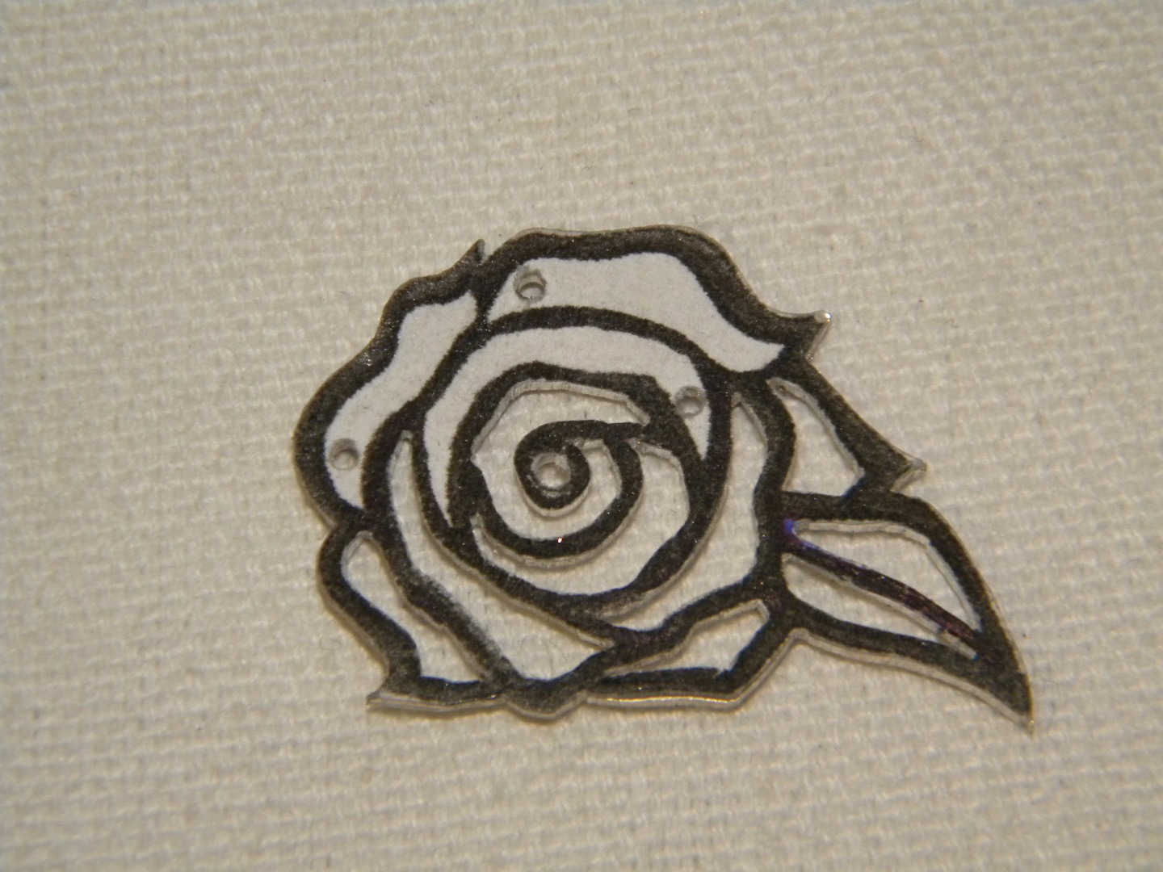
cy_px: 436
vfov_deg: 17.8
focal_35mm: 83
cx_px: 582
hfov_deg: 23.6
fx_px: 2789
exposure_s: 1/30
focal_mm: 15.1
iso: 400
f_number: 9
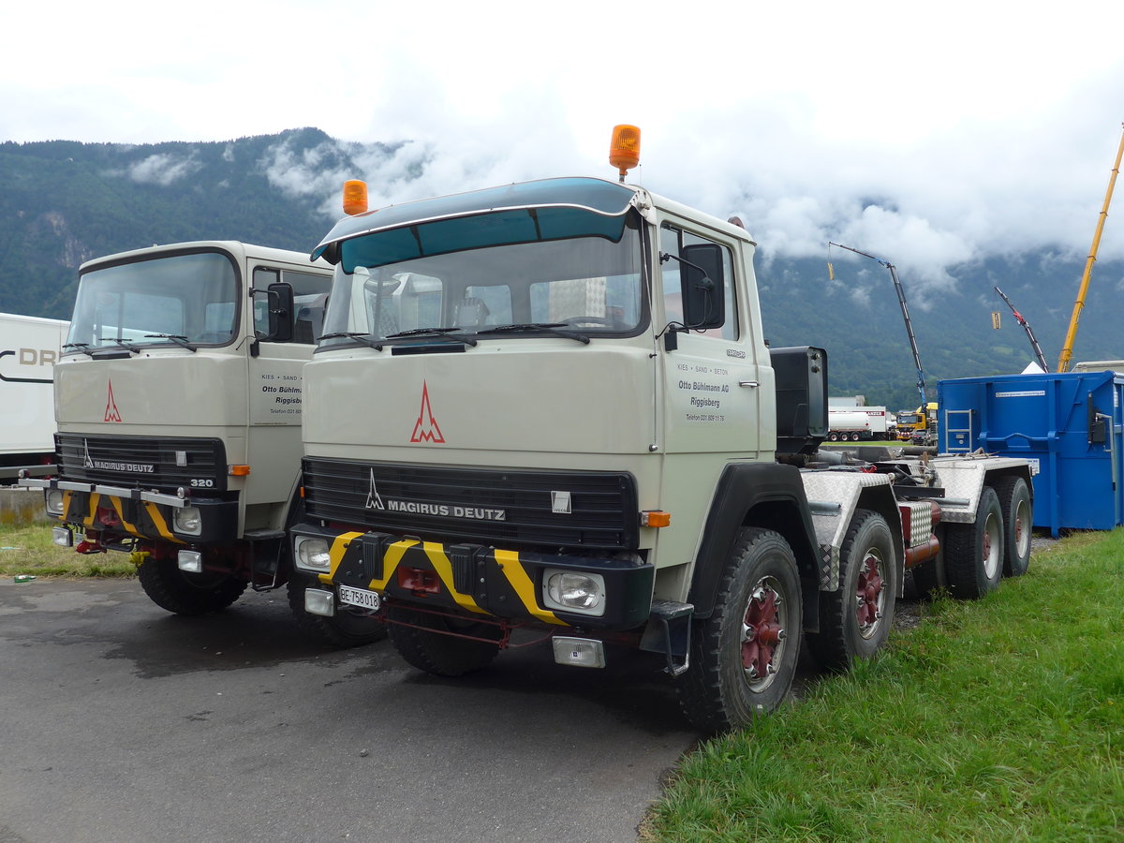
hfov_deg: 61.7
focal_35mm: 29
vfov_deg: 48.2
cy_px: 422
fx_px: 942
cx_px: 562
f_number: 2.8
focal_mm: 6
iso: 80
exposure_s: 1/500
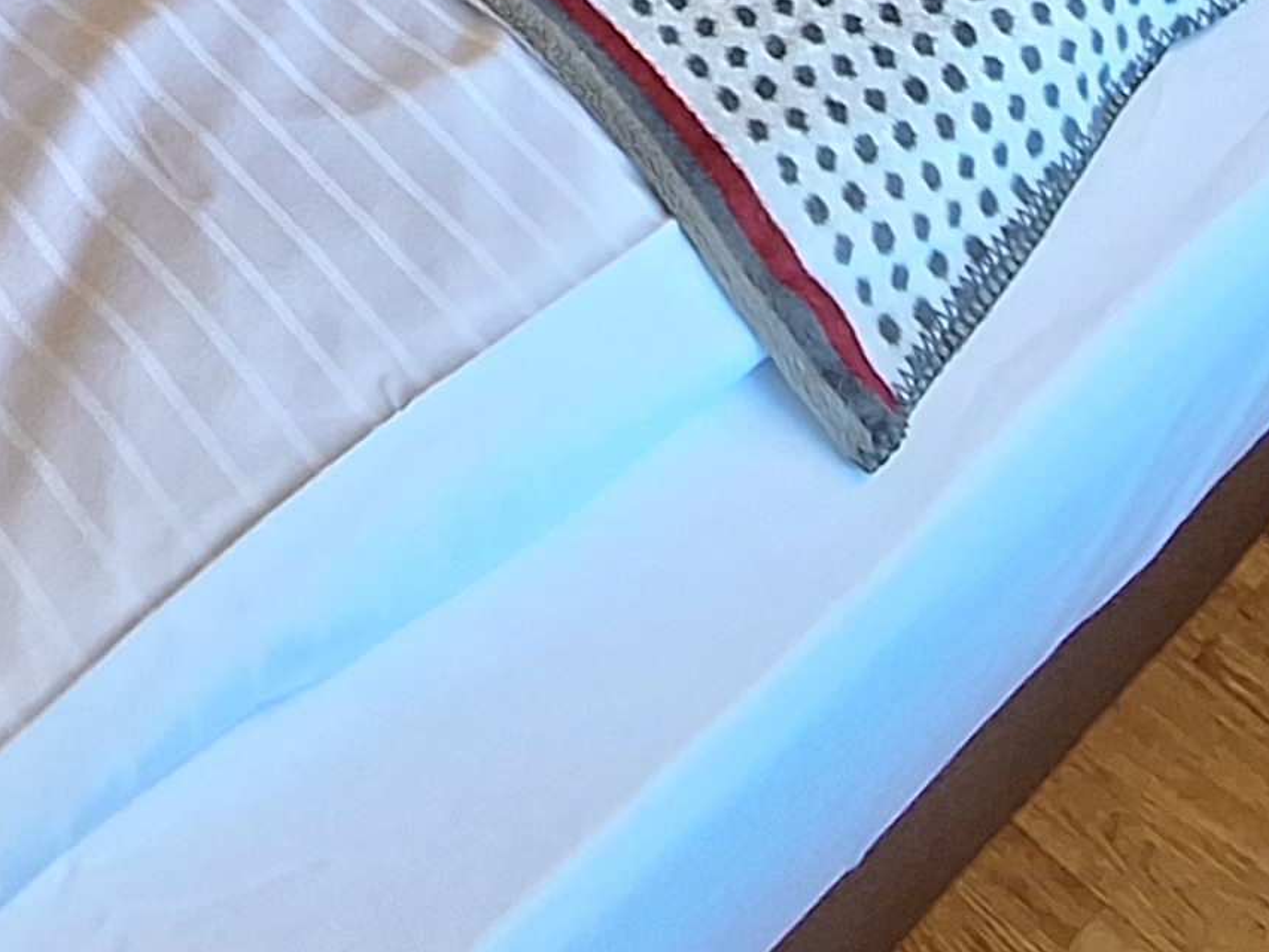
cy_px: -602
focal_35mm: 61
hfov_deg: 30.4
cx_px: 140
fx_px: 2236
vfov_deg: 19.7
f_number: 2.2
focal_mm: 1.74
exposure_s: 1/50
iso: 200
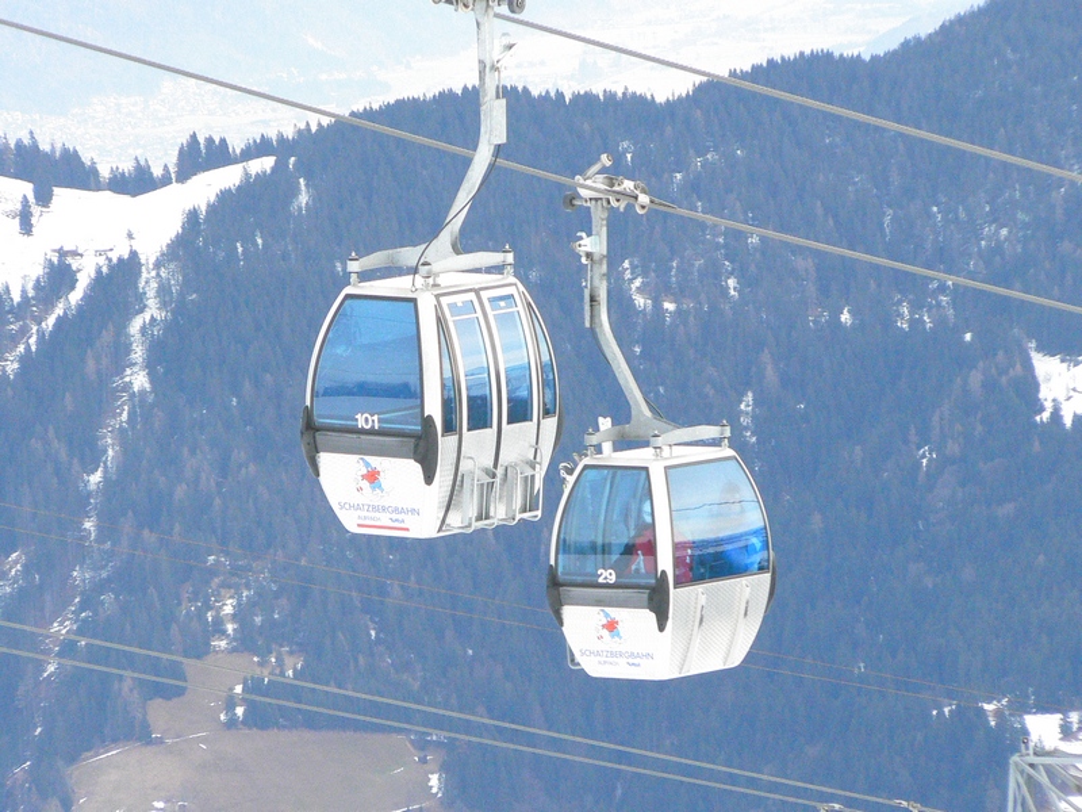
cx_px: 541
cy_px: 406
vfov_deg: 4.4
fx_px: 10565
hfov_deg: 5.9
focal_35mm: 338
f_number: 5.6
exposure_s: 1/320
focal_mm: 56.3
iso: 400
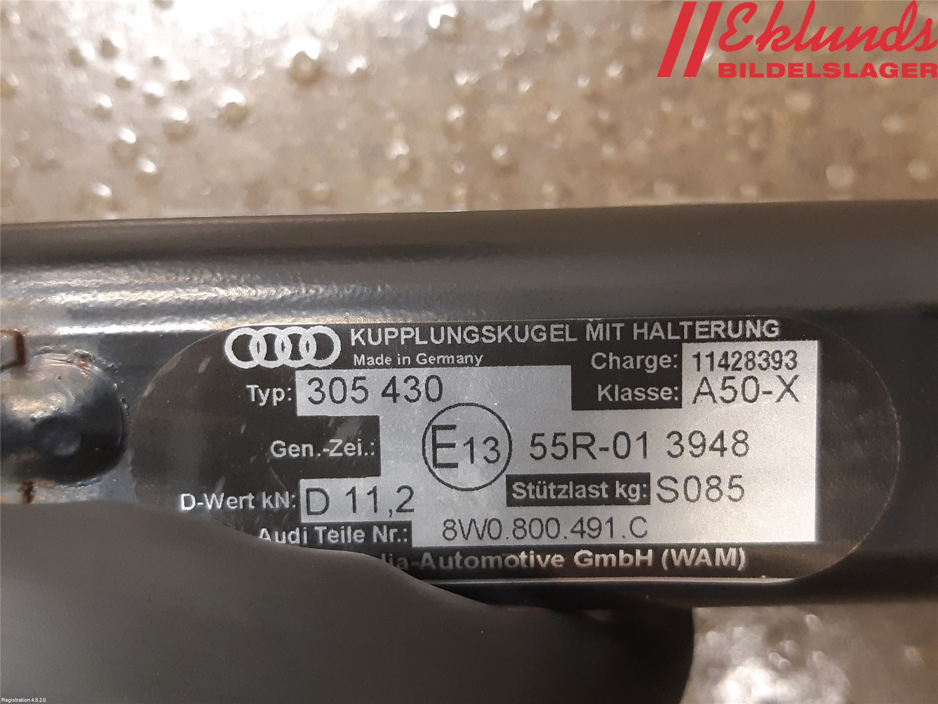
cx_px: 469
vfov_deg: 53.1
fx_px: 705
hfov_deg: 67.3
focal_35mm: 26
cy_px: 352
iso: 250
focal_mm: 3.93
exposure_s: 1/25
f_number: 1.7
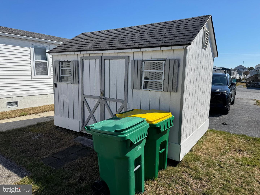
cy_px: 98
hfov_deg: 71.6
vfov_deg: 56.8
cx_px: 130
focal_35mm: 24
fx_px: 180
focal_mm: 6.76
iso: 80
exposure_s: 1/6410
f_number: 1.78
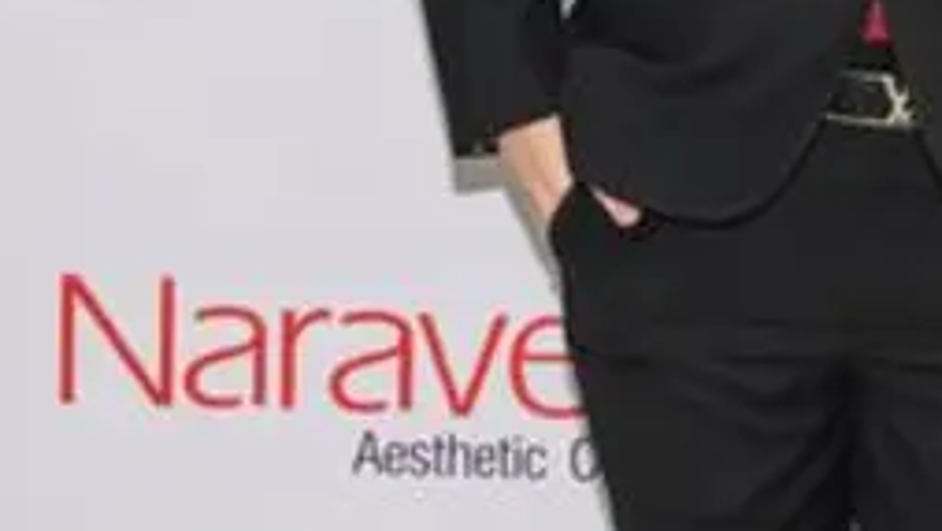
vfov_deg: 7.9
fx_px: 3738
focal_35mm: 150
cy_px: -382
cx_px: 879
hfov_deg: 14.2
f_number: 4.2
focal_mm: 31
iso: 400
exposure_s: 1/50
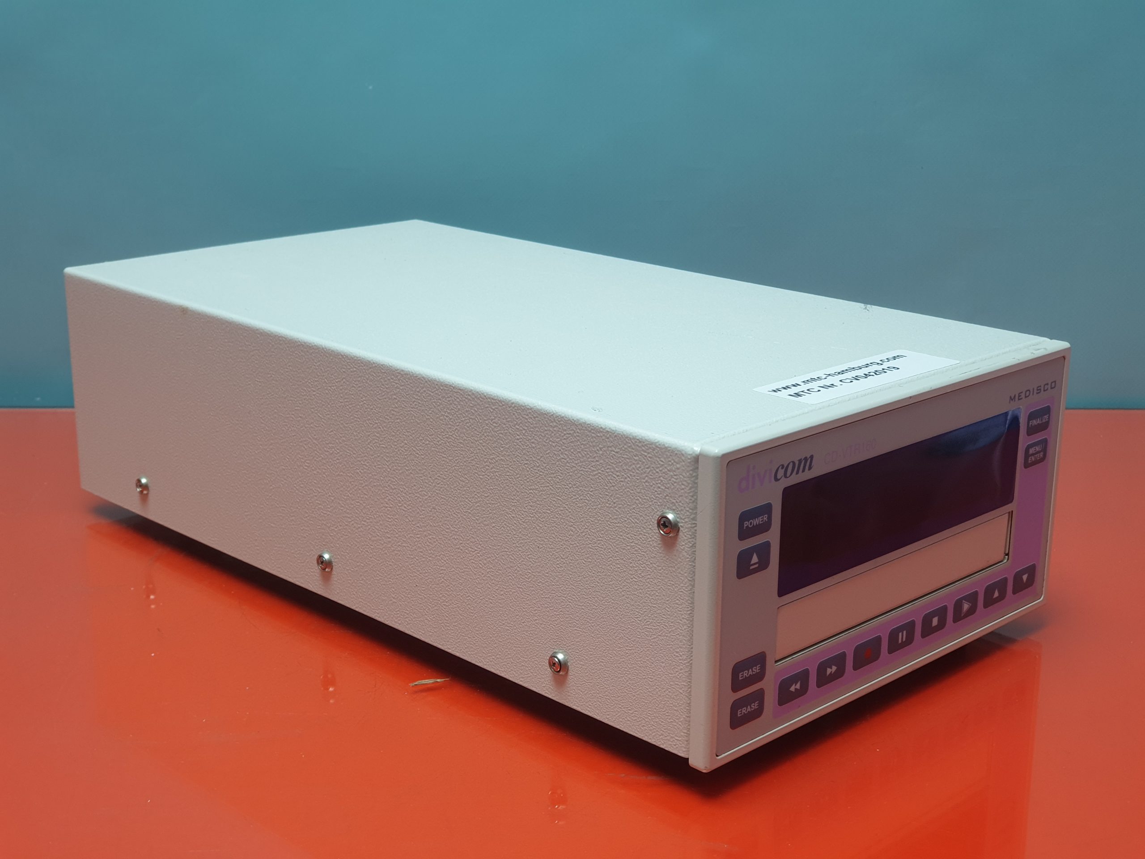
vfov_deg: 28.0
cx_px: 572
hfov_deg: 36.8
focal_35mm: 52
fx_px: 1720
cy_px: 430
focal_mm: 6
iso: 64
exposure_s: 1/33
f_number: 2.4
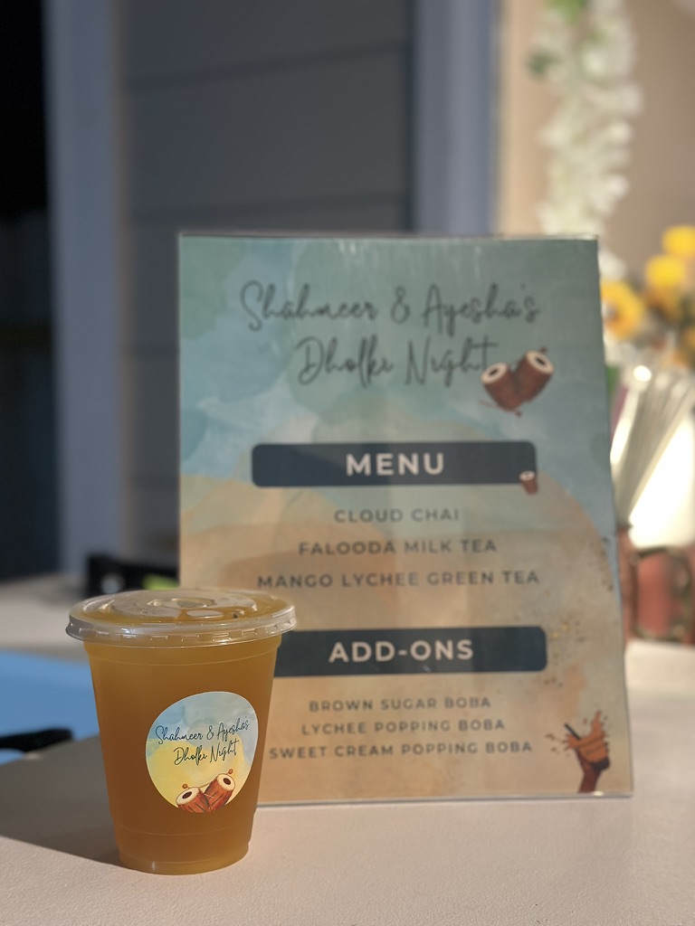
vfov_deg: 39.7
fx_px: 1285
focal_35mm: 48
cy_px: 463
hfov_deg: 30.3
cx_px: 348
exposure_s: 1/40
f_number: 1.78
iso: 400
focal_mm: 6.86
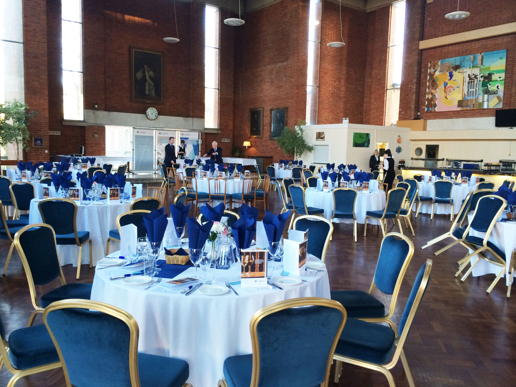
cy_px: 194
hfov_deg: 60.0
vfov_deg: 46.8
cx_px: 258
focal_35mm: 30
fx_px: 447
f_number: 2.2
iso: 80
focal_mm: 4.12
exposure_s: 1/30
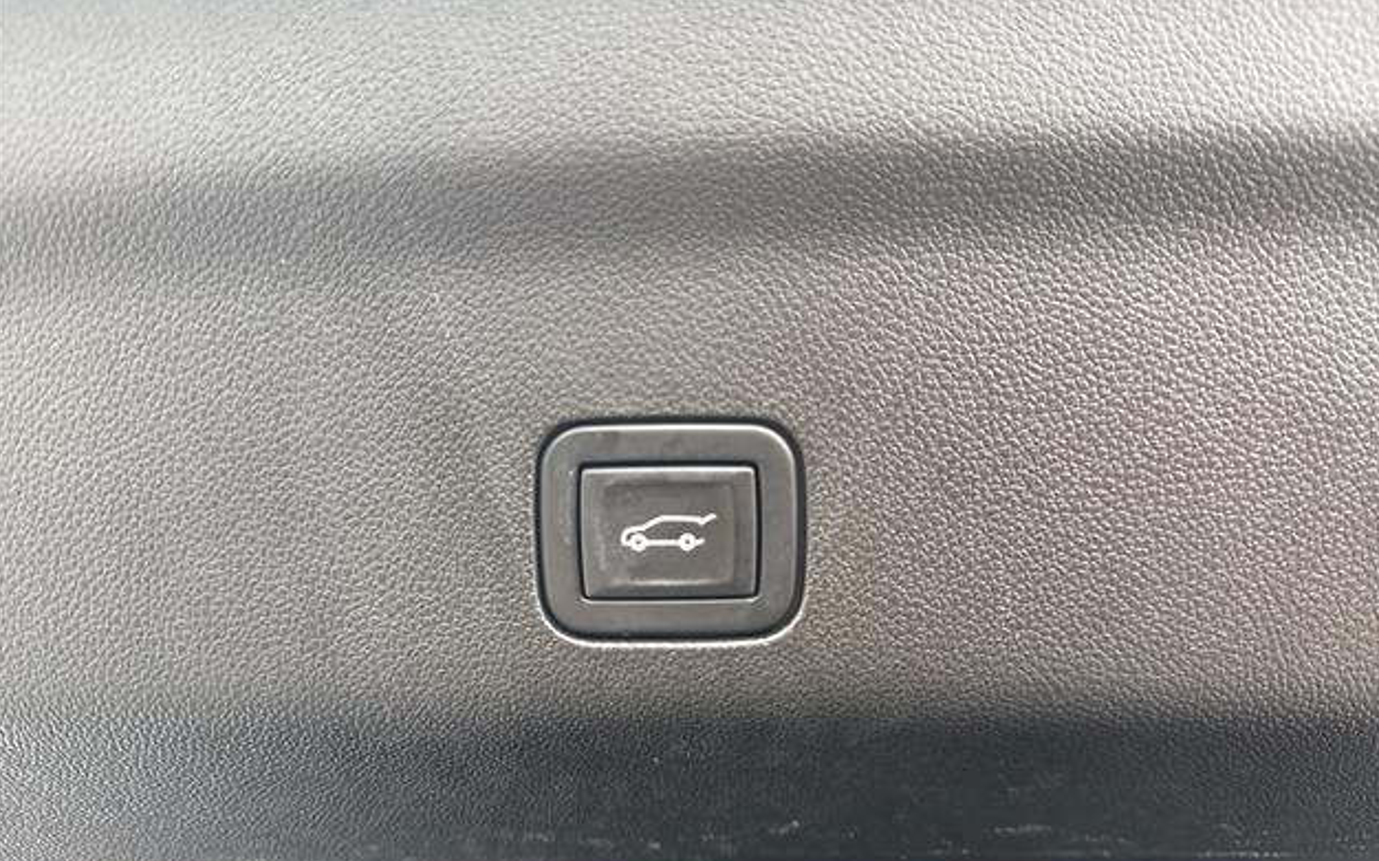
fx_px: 977
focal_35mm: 26
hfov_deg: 70.4
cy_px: 506
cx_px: 698
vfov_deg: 47.4
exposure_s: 1/60
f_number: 1.78
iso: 320
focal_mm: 6.76
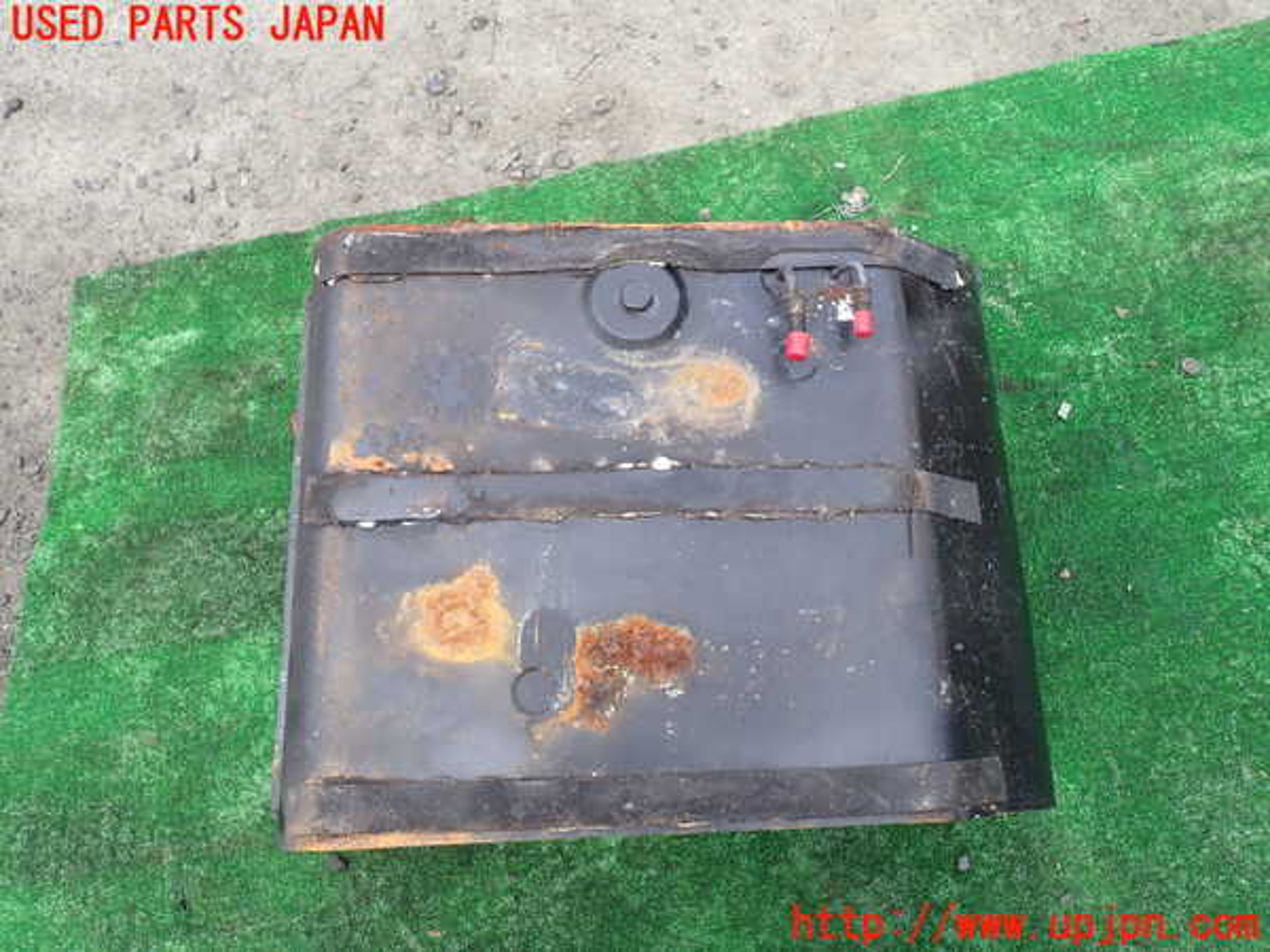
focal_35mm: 25
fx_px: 917
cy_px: 476
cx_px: 635
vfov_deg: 54.9
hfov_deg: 69.4
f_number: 2.8
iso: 100
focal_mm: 4.5
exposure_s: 1/400
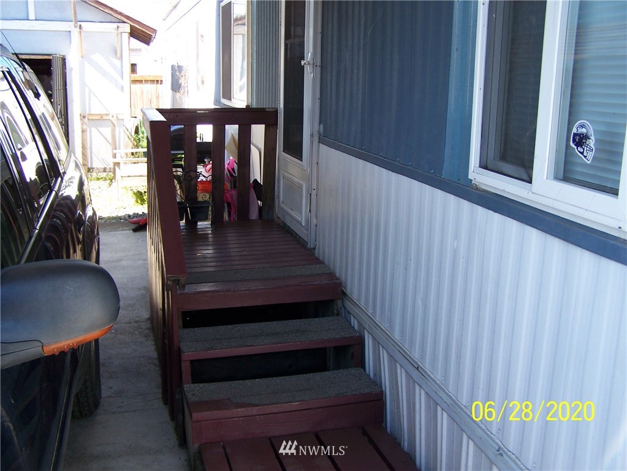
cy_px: 236
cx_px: 314
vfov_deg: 37.7
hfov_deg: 49.0
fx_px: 689
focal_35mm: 38
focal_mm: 6.3
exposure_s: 1/160
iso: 80
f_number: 2.8
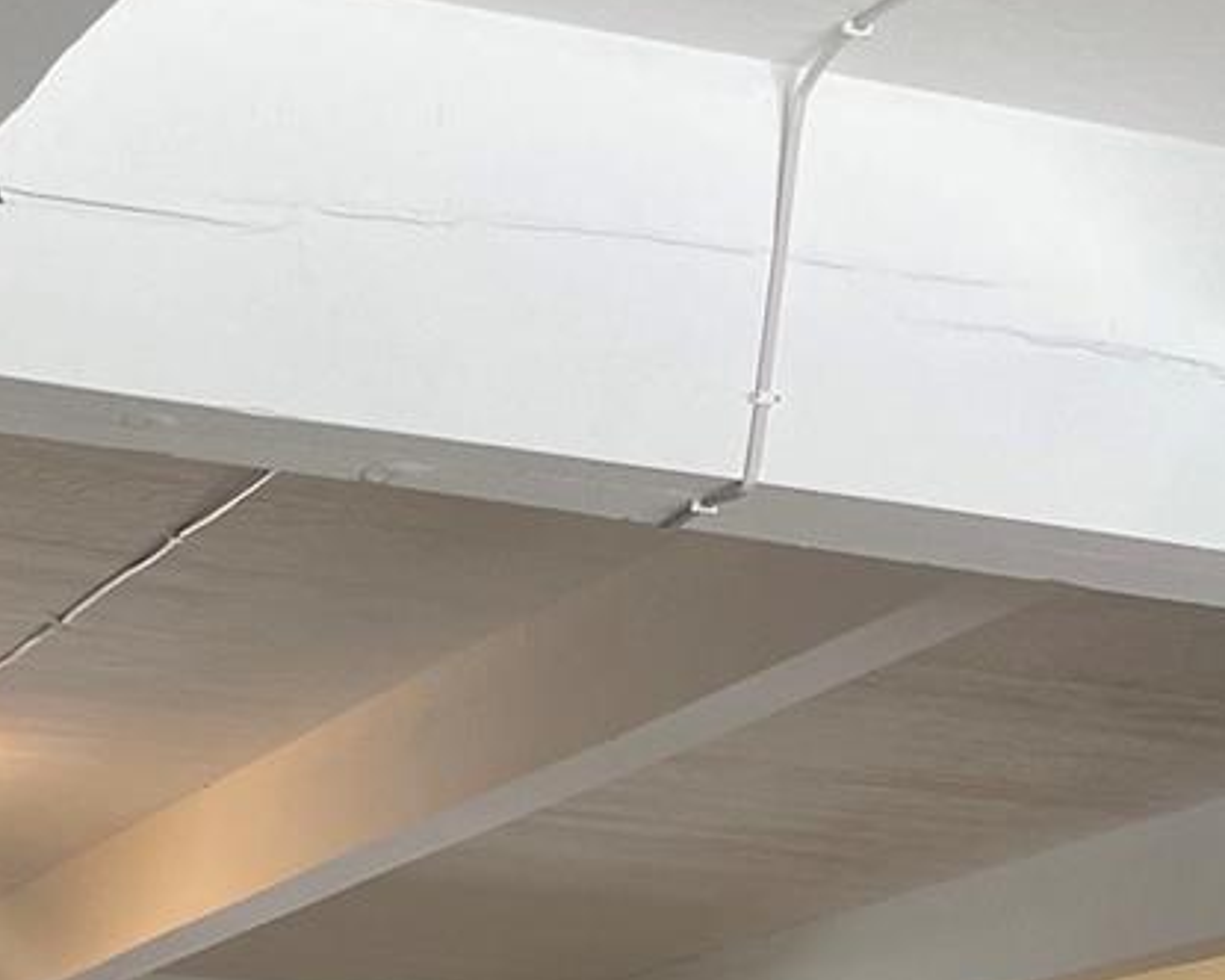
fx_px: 3408
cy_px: 2087
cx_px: -269
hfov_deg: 19.2
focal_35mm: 94
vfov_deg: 13.5
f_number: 1.8
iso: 64
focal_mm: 4.25
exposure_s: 1/60
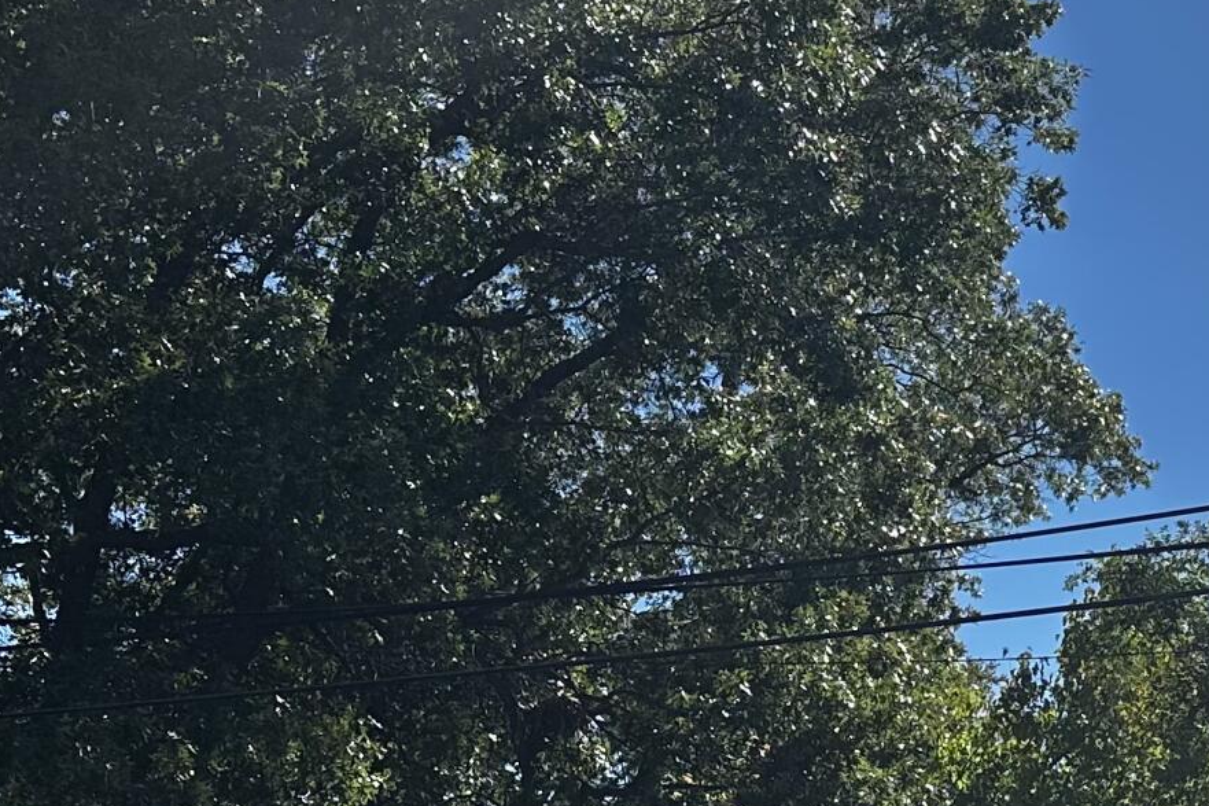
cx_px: 1416
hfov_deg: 22.2
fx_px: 2854
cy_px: 590
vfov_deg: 16.0
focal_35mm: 85
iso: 80
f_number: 1.78
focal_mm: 6.86
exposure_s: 1/6211
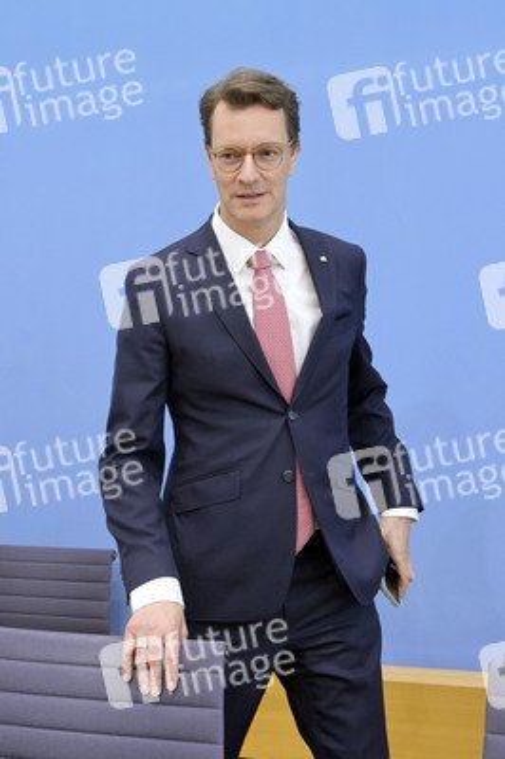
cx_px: 252
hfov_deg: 41.0
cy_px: 380
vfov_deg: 58.8
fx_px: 674
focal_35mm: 32
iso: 4000
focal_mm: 32
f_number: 5
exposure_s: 1/400
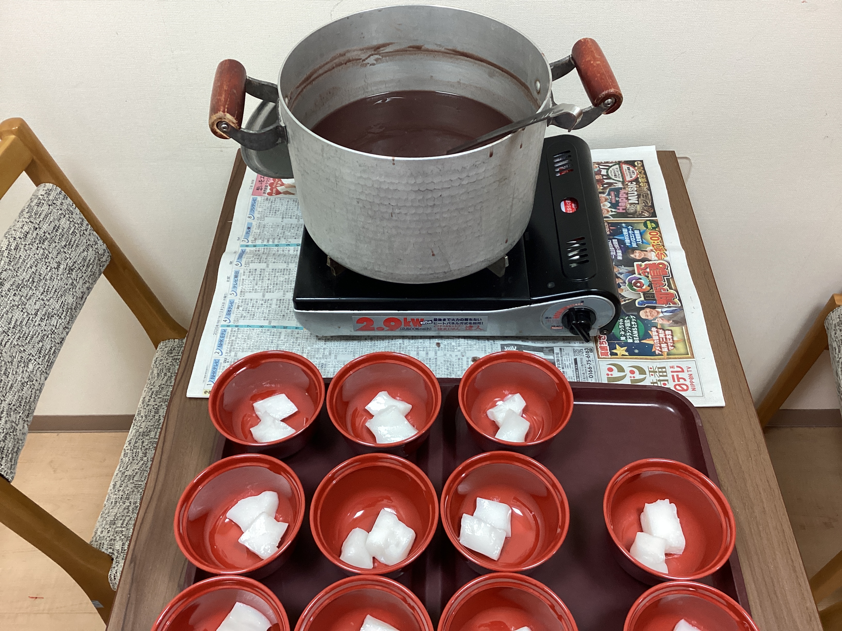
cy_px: 316
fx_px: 754
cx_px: 421
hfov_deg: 58.4
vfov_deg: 45.4
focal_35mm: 31
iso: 125
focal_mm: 3.3
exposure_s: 1/50
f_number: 2.4
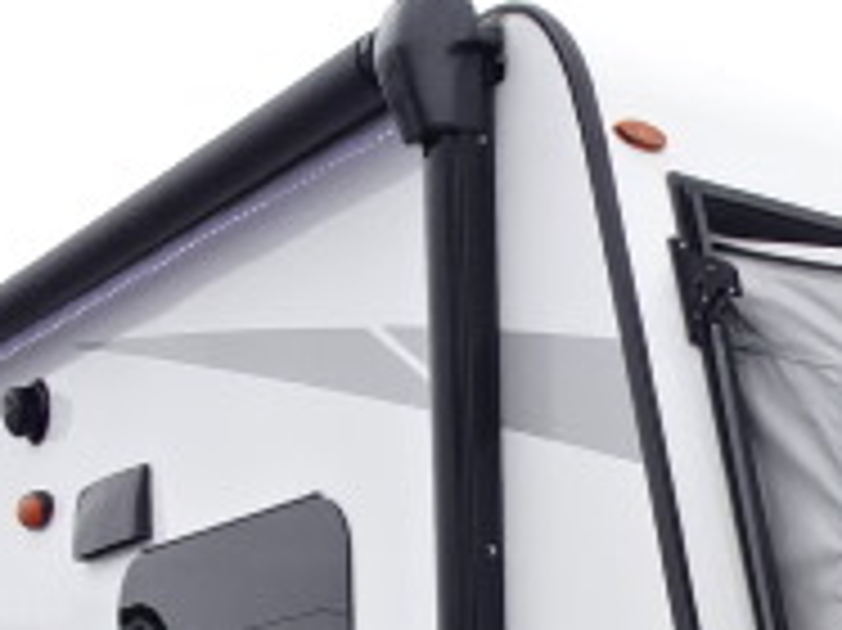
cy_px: 842
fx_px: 1993
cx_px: 833
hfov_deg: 22.9
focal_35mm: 82
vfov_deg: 16.8
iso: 80
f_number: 3.5
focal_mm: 4.1
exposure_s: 1/40
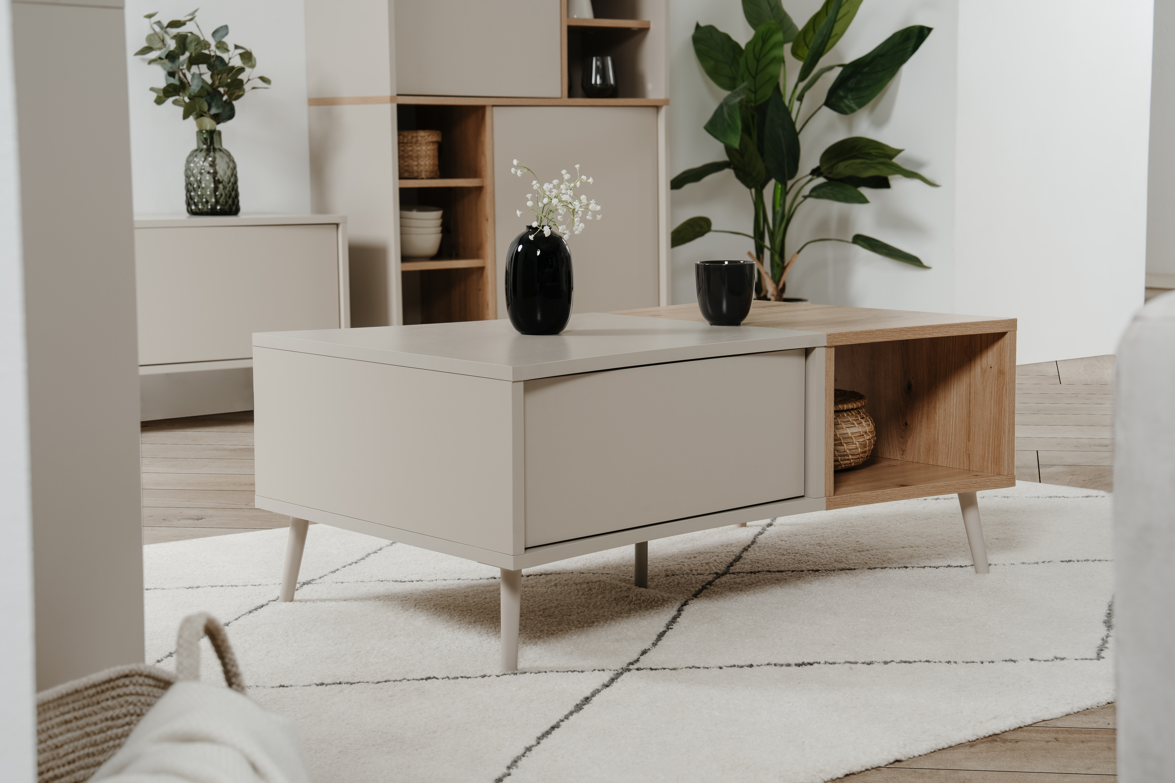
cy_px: 392
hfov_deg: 30.1
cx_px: 588
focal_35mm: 67
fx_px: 2187
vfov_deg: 20.3
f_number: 9
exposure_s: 1/5
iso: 100
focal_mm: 67
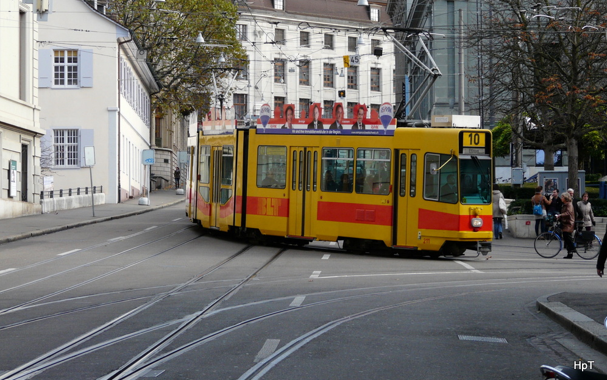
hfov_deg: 18.0
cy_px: 155
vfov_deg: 11.3
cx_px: 304
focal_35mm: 116
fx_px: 1919
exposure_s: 1/200
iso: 100
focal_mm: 18
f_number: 4
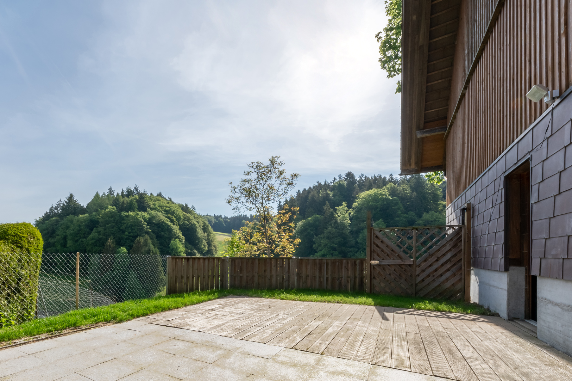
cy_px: 255
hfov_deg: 91.5
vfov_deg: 68.4
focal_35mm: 17
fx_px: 270
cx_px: 216
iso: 400
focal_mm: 12
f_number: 20
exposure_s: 1/1000
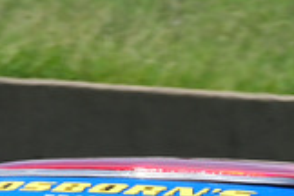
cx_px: 167
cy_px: 250
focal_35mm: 2667
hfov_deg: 0.8
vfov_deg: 0.5
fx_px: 21779
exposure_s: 1/500
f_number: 13
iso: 400
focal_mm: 360
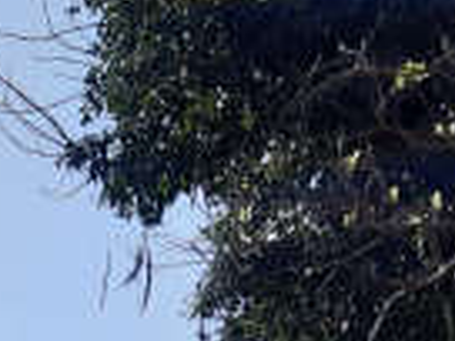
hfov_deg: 12.3
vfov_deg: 8.9
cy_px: 879
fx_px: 1932
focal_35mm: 147
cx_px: -375
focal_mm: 3.92
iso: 40
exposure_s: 1/943
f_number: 1.7
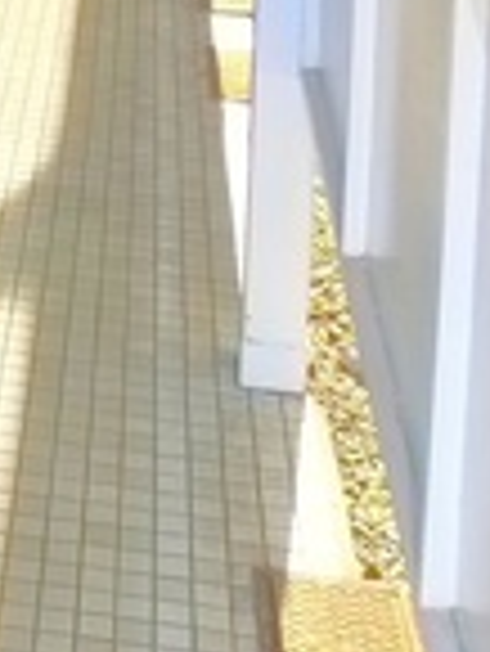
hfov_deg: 12.2
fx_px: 2186
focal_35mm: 116
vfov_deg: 15.0
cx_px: -254
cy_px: -486
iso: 400
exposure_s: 1/40
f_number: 2
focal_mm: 5.1
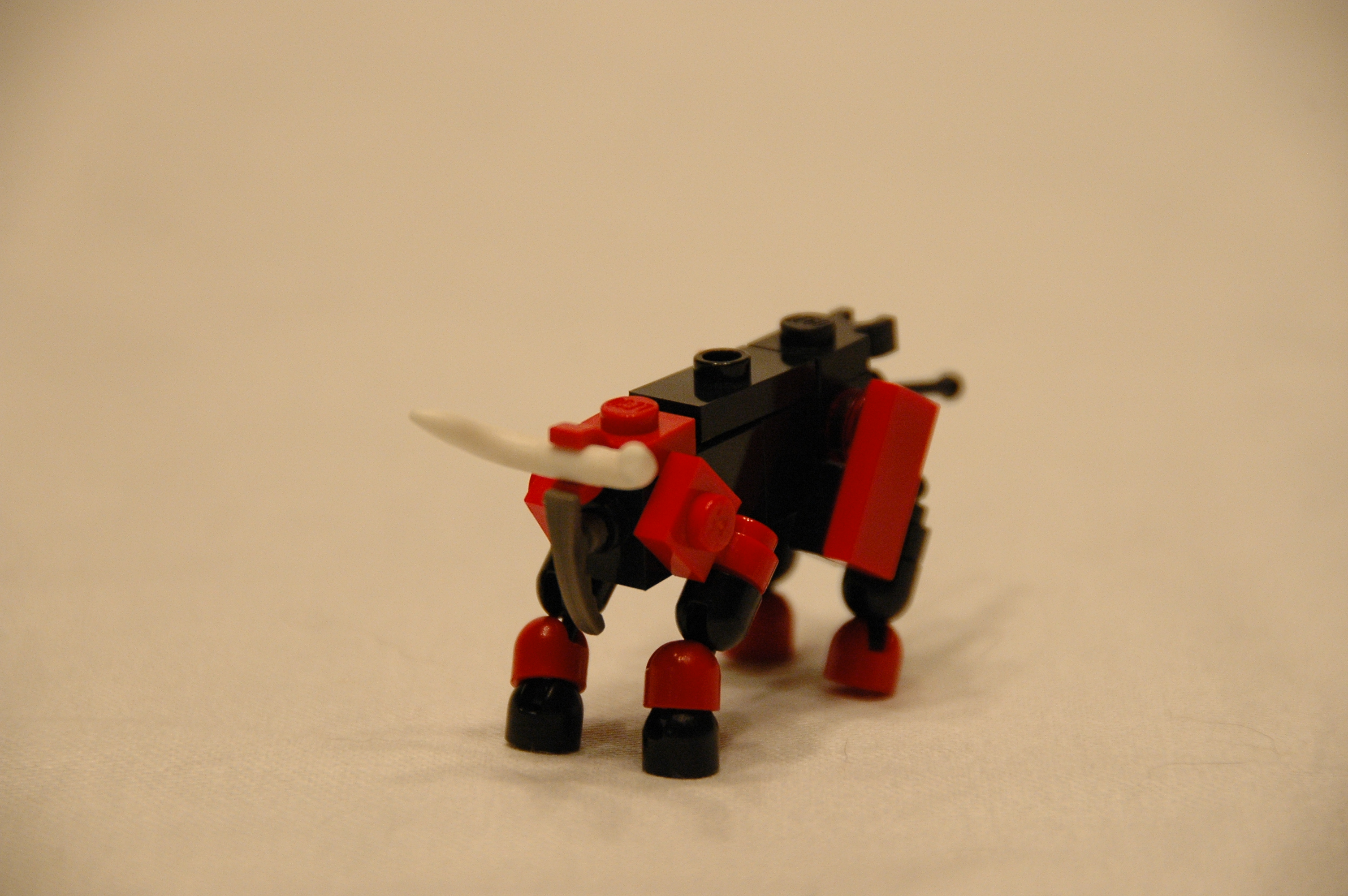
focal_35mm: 300
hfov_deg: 6.9
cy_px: 448
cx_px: 674
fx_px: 11223
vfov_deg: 4.6
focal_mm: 200
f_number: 5.6
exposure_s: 1/25
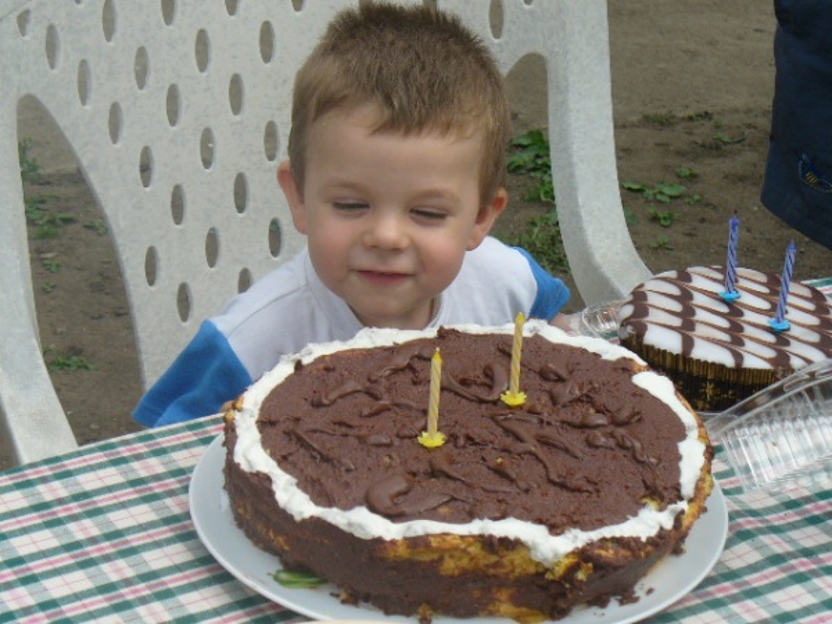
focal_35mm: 88
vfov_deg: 16.8
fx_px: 2115
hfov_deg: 22.3
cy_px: 312
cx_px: 416
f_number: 6.8
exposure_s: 1/160
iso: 80
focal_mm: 14.5
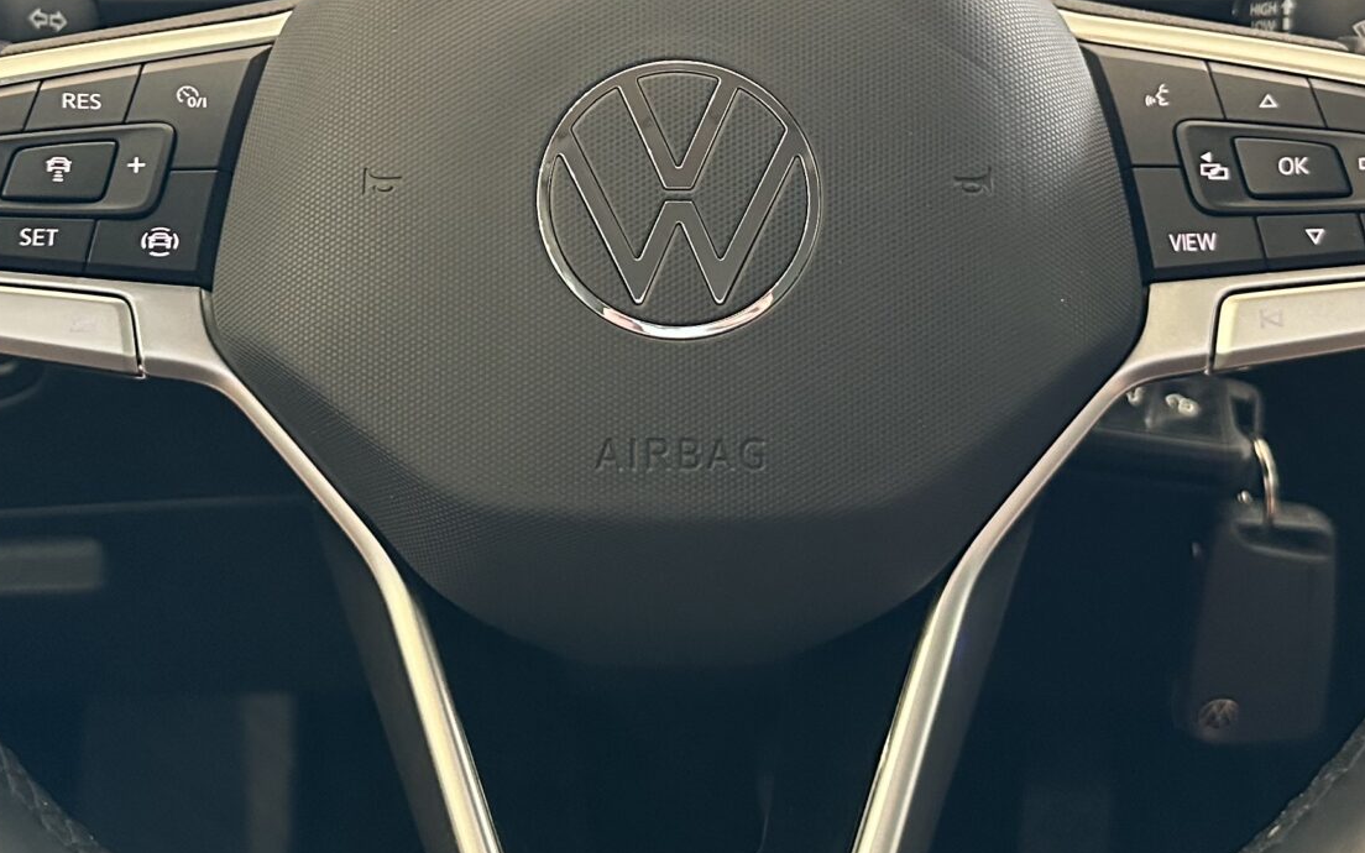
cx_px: 655
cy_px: 48
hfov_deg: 34.5
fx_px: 2195
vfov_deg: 21.4
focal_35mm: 59
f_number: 1.78
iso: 640
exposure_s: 1/50
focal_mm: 6.86
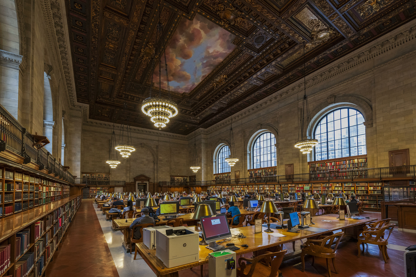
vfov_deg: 81.2
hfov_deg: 104.3
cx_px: 208
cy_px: 138
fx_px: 162
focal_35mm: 14
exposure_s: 1/80
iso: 1250
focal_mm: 14
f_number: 5.6
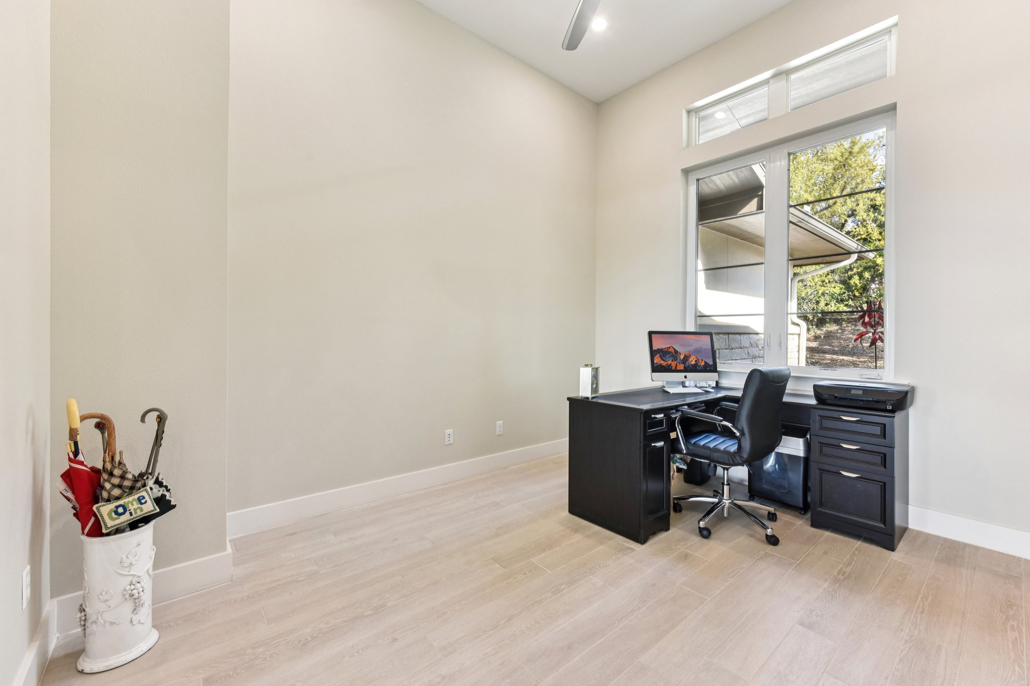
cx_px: 515
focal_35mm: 14
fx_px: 400
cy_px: 343
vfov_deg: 81.2
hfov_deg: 104.3
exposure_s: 1/15
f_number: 8
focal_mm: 14
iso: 320
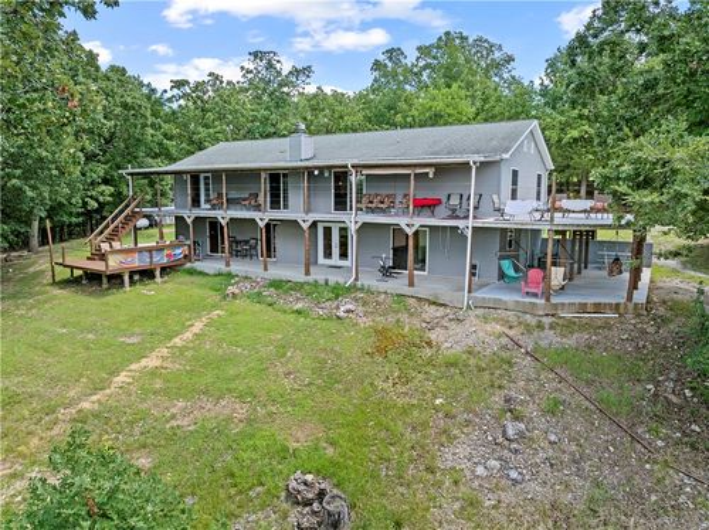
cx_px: 354
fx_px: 491
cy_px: 265
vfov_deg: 56.7
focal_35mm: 24
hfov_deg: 71.6
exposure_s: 1/640
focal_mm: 12.29
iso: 360
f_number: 2.8
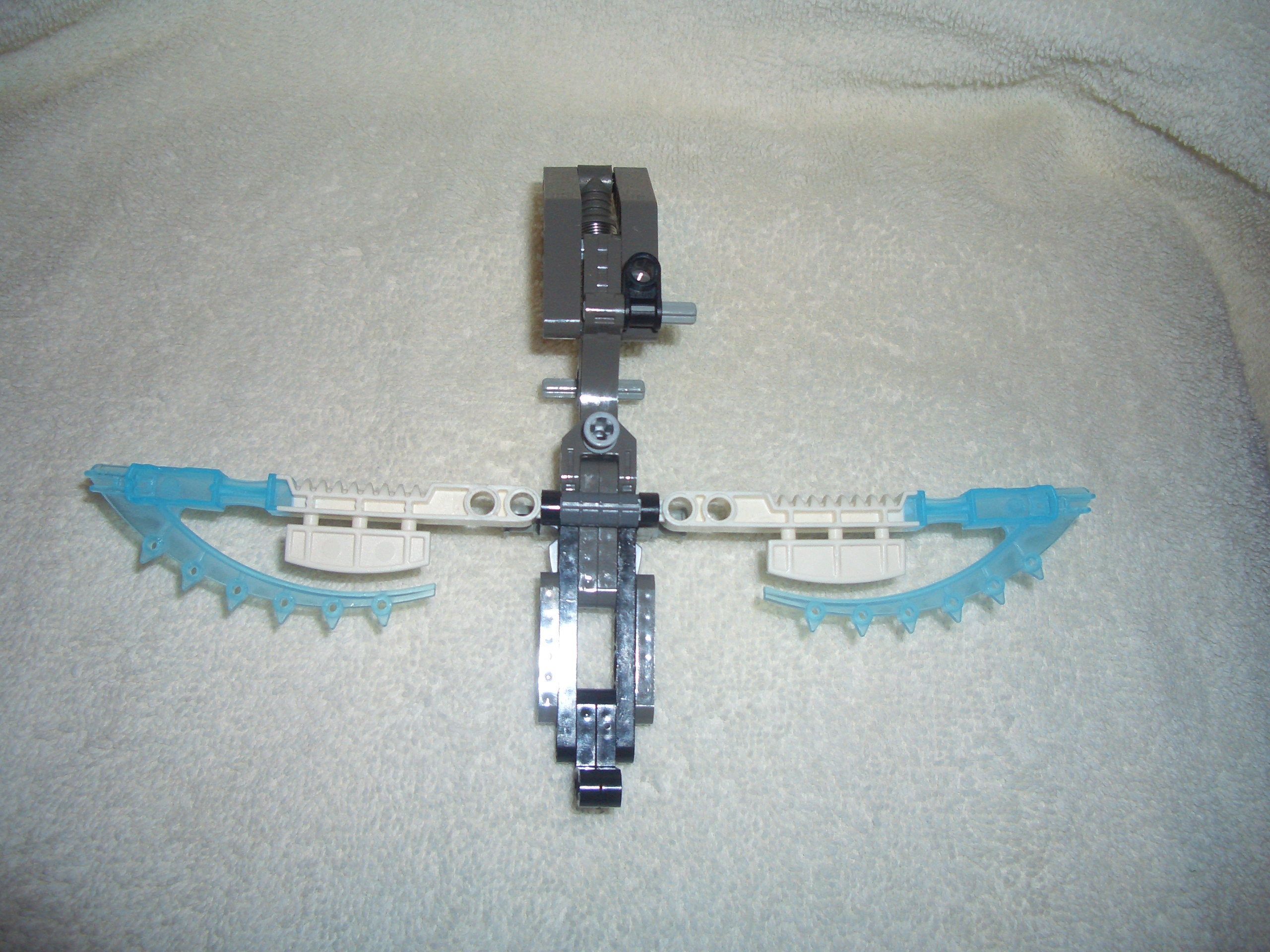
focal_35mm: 35
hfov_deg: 52.6
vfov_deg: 40.7
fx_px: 1284
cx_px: 635
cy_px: 476
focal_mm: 5.8
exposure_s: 1/60
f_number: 2.6
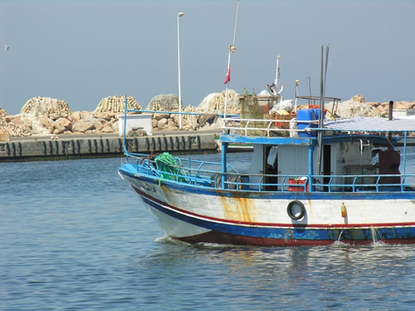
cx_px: 208
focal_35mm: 350
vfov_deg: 4.2
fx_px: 4196
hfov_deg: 5.7
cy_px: 156
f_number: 6.6
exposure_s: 1/213
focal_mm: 89
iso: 50
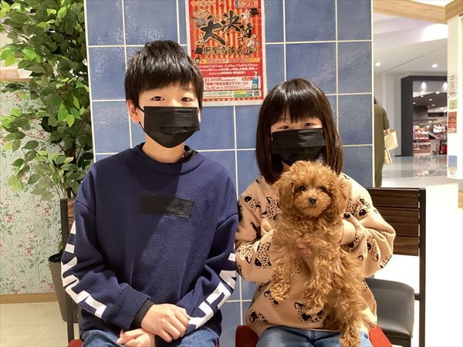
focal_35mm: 31
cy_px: 174
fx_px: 415
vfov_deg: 45.4
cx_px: 232
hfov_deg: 58.4
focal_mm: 3.3
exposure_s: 1/60
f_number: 2.4
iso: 320
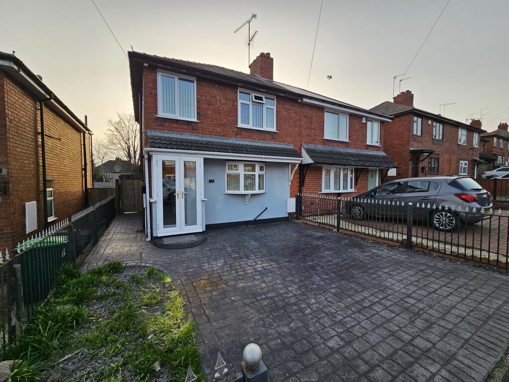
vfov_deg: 89.9
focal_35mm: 13
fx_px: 191
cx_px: 254
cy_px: 191
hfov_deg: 106.2
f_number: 2.2
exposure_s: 1/462
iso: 50
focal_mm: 2.2
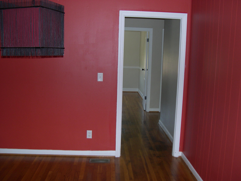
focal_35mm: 38
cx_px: 120
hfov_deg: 49.0
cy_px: 90
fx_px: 265
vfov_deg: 37.7
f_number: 2.8
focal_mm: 8
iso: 128
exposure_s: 1/60
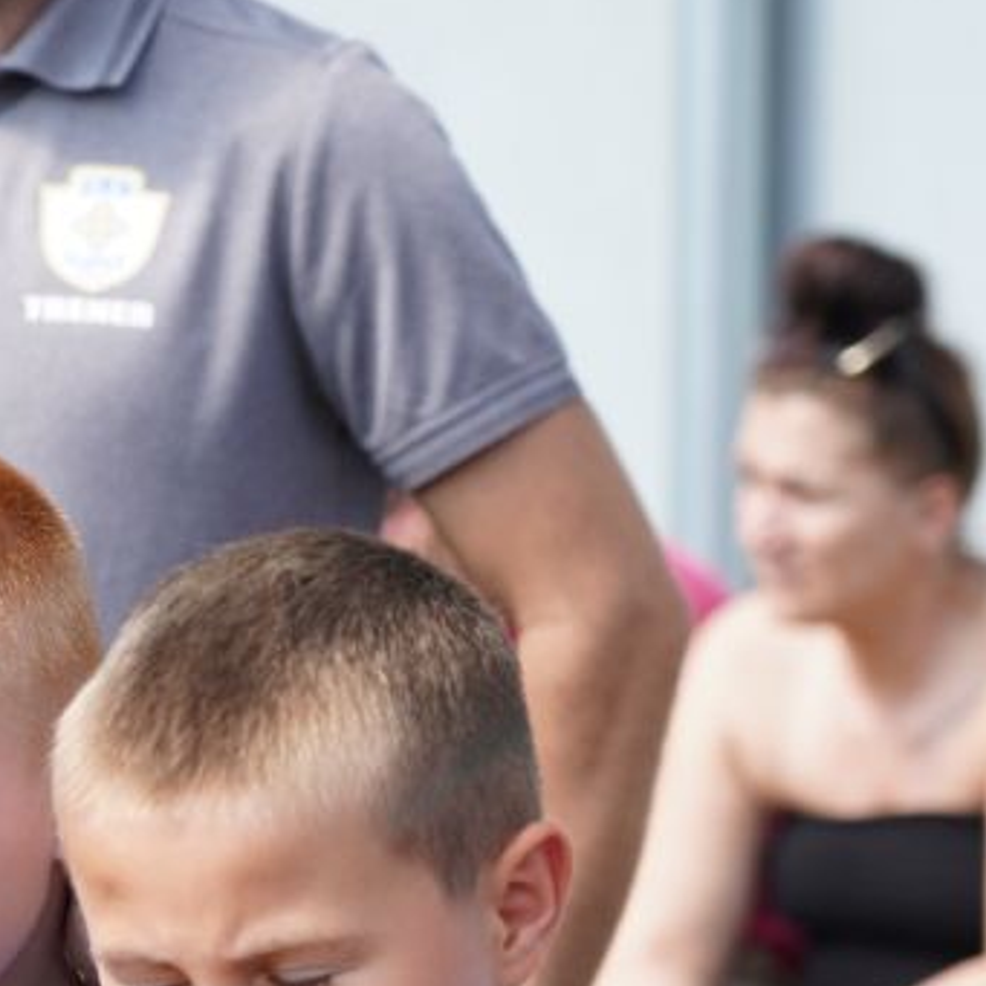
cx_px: -185
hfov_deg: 5.9
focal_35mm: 295
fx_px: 9507
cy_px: 632
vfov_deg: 5.9
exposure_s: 1/400
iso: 250
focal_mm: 91
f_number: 4.5
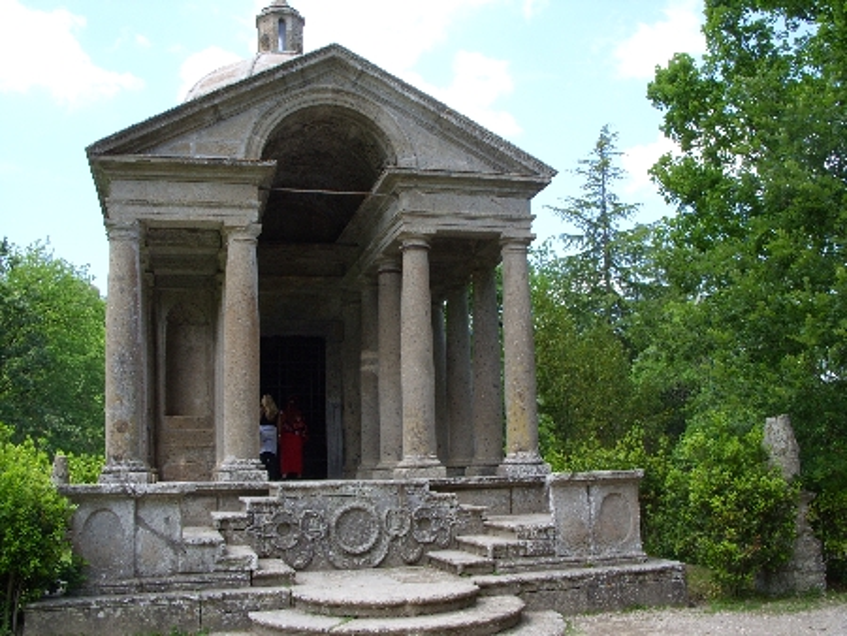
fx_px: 930
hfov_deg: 49.0
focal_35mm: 38
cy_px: 318
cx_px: 424
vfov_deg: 37.8
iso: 50
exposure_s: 1/109
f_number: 5.7
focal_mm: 7.8
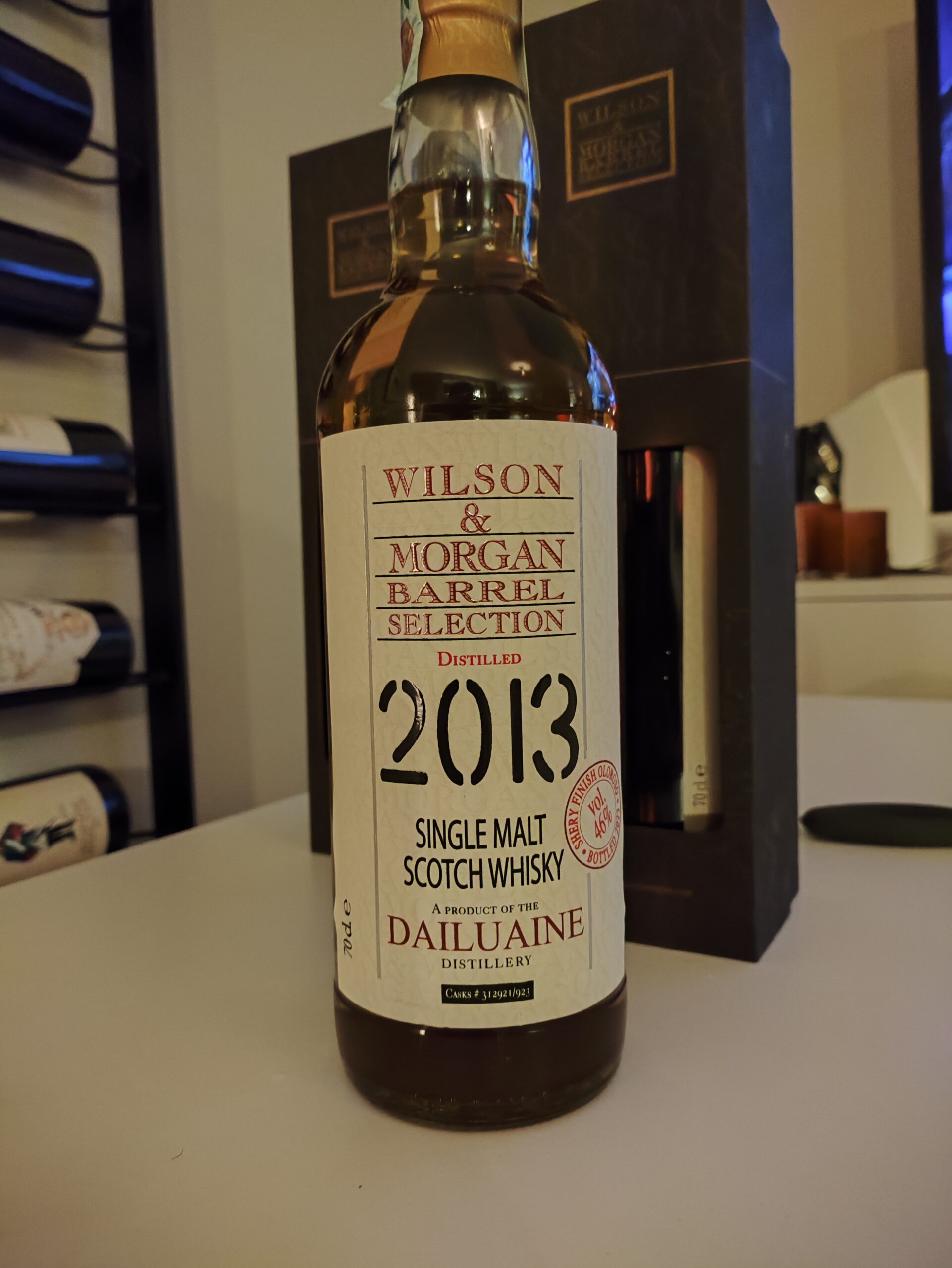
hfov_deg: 56.8
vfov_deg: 71.6
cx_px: 476
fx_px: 879
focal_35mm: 24
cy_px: 634
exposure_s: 1/20
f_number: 1.8
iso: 2243
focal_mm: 4.68
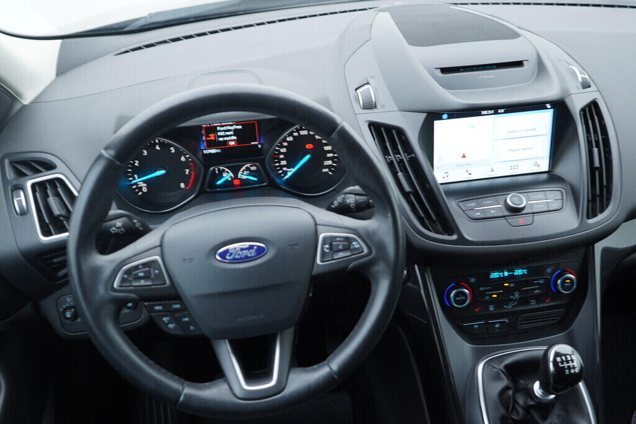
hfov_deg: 53.1
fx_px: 636
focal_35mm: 36
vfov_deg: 36.9
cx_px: 318
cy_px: 212
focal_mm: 24
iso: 200
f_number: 2.8
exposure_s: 1/40
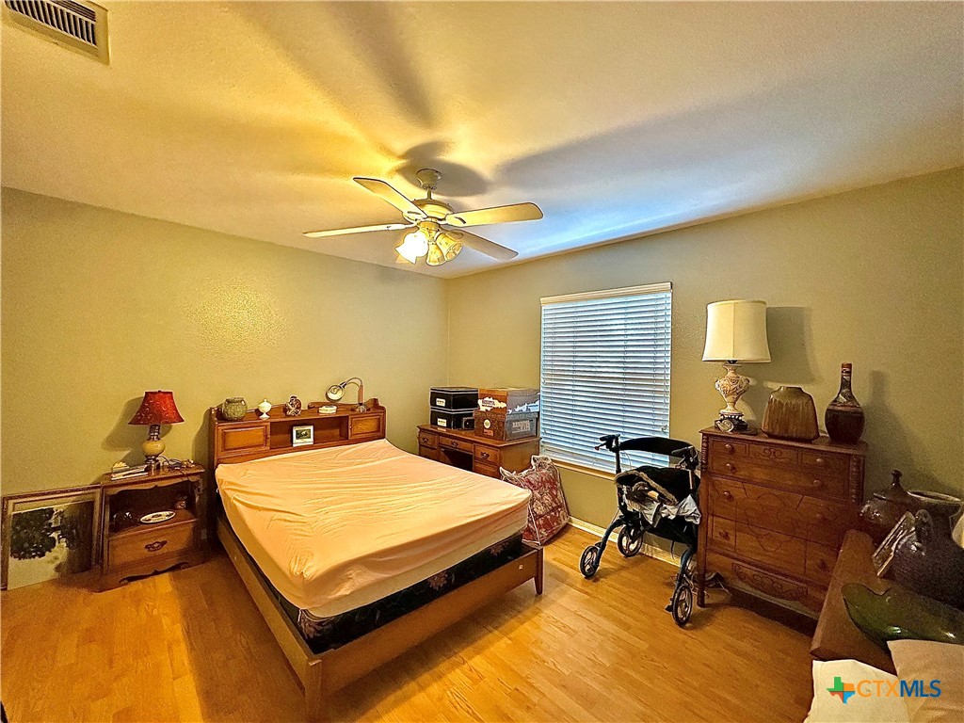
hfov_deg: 102.1
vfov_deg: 85.7
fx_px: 390
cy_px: 362
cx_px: 482
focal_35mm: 14
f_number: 2.2
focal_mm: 2.22
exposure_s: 1/60
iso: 640
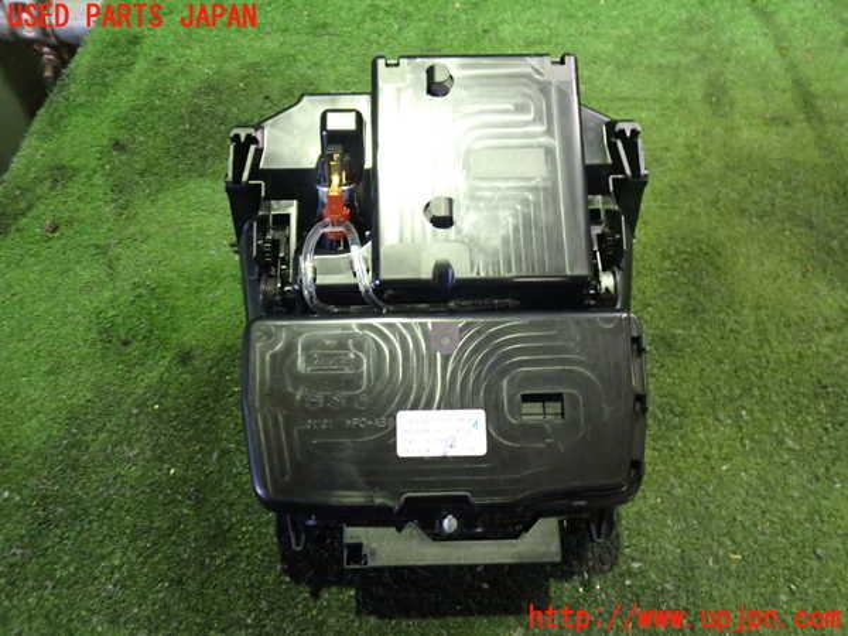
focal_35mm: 30
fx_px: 735
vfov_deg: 46.8
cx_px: 424
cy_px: 318
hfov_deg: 60.0
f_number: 2.3
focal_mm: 5.4
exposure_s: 1/25
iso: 800
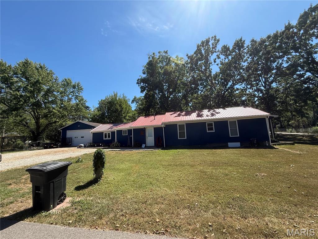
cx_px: 159
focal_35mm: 14
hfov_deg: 102.1
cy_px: 120
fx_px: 129
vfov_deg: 85.7
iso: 50
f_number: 2.2
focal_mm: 2.22
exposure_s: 1/1235
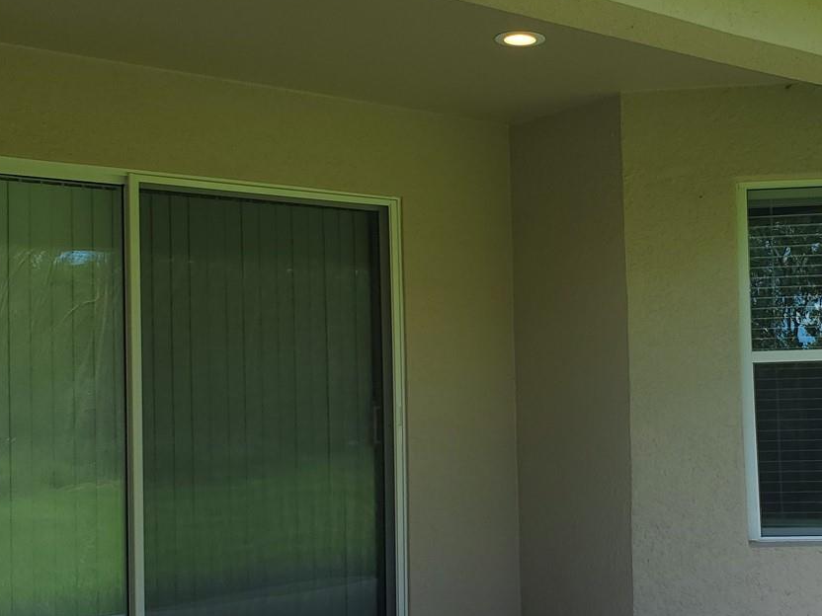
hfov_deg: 37.6
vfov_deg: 29.1
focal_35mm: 50
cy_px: 342
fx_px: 1187
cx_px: 570
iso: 50
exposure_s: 1/463
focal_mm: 4.3
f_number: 2.4
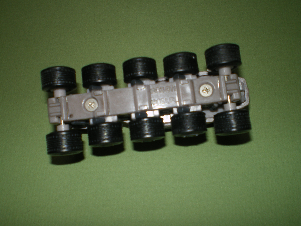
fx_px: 330
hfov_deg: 49.0
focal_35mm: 38
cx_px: 150
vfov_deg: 37.7
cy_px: 113
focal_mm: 6.3
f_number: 4.6
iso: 64
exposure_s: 1/30
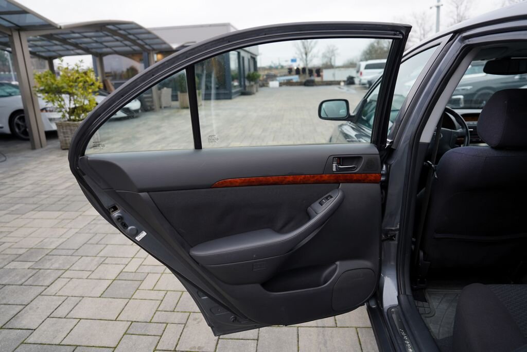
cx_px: 264
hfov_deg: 73.7
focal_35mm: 24
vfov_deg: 53.1
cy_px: 176
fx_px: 351
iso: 100
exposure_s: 1/40
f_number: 3.2
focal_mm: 24
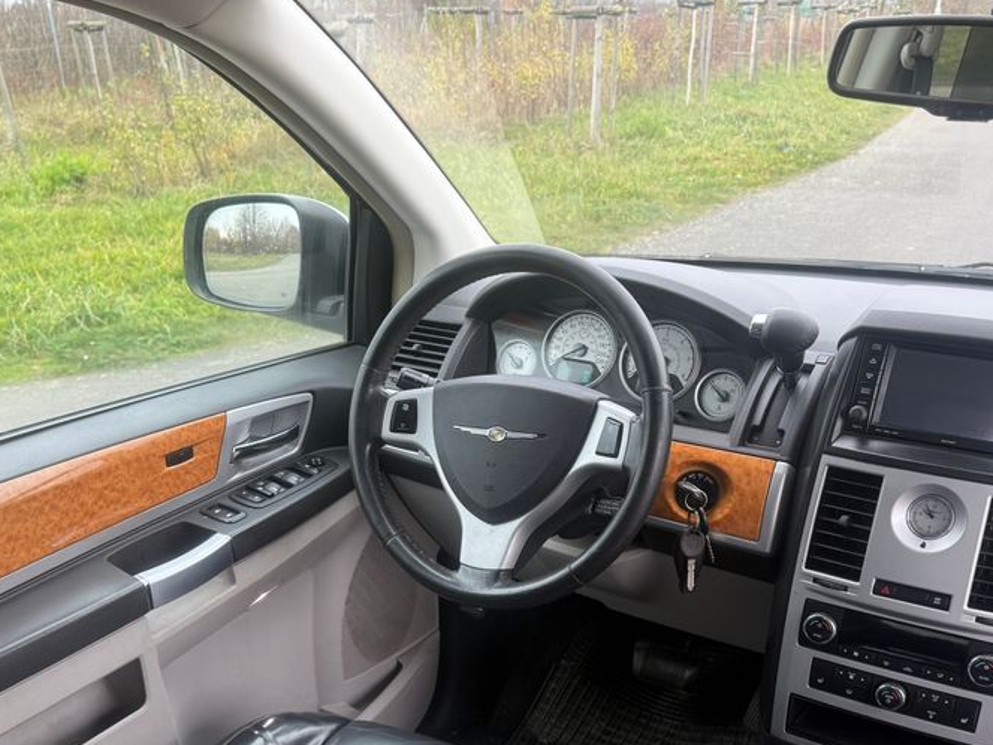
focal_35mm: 37
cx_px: 496
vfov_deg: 37.7
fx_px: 1061
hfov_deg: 50.1
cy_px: 558
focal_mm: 6.76
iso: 100
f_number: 1.78
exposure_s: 1/121
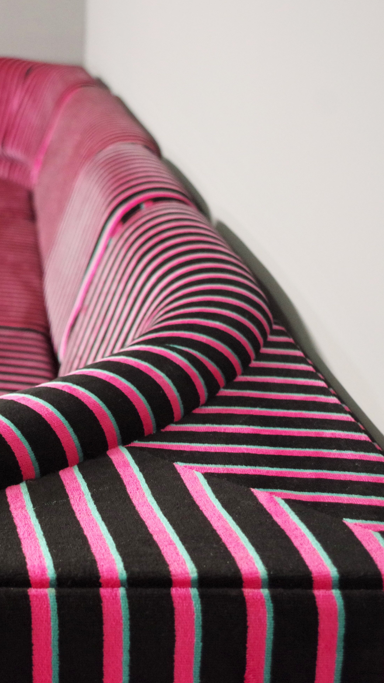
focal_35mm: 68
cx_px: -11
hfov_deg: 17.3
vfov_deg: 31.0
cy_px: 334
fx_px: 1231
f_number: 4
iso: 3200
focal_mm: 28.13
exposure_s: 1/125
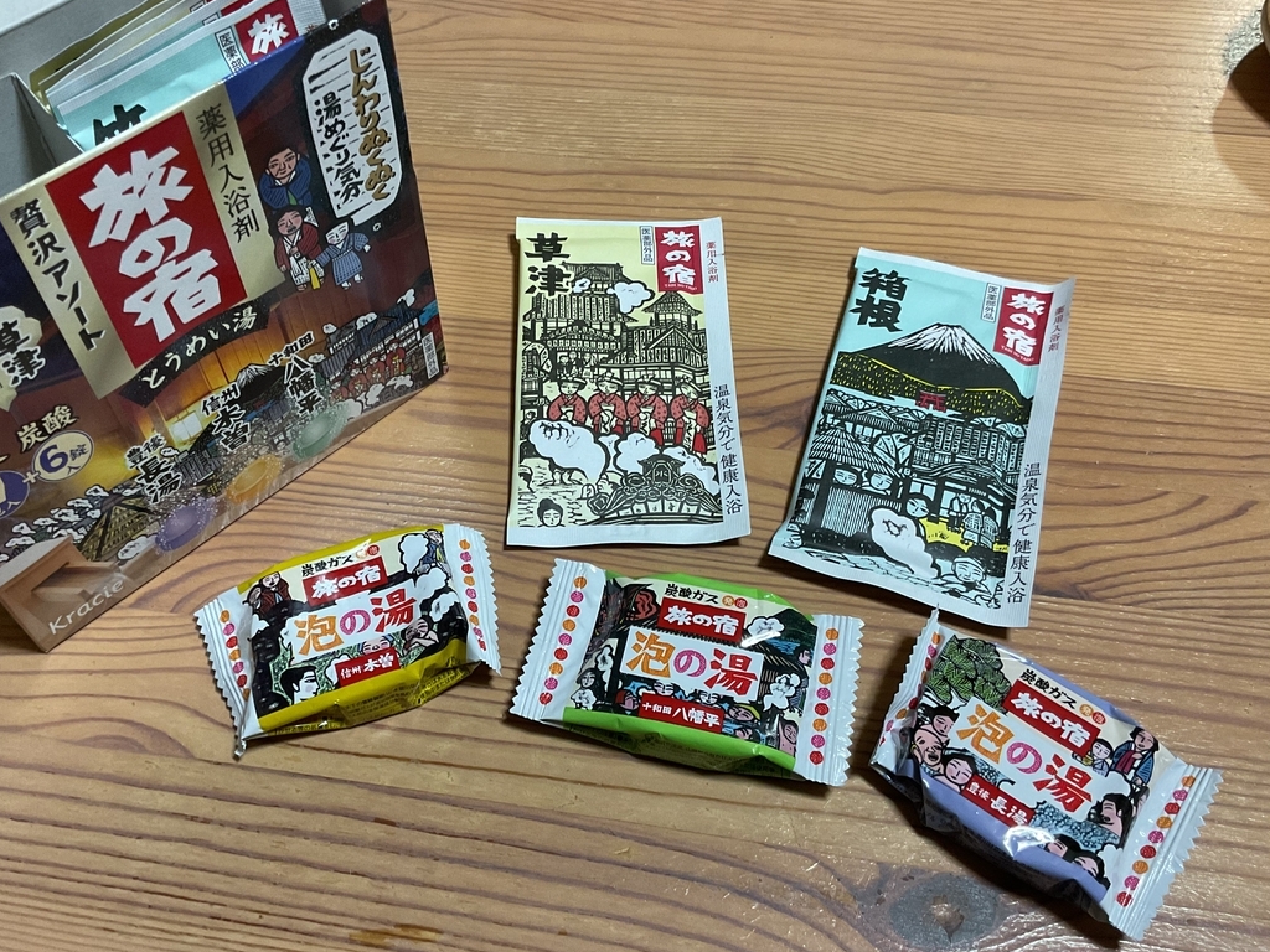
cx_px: 553
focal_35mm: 34
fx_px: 1247
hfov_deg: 53.8
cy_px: 486
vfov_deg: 41.8
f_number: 1.8
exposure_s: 1/60
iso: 125
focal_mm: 3
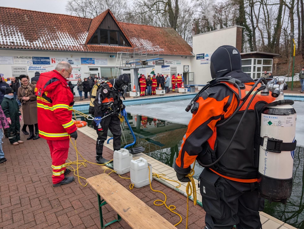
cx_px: 152
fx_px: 211
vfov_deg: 56.9
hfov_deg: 71.5
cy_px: 114
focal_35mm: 24
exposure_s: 1/323
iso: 22
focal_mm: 6.9
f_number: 1.68
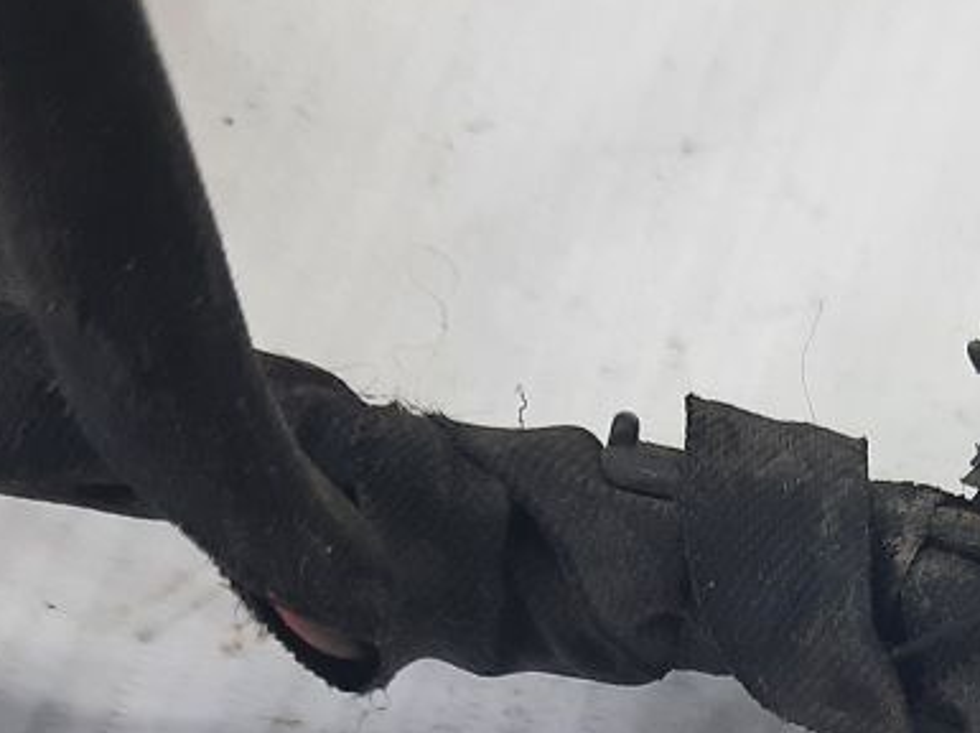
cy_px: 1033
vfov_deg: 17.3
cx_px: 1105
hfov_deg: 23.4
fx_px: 2206
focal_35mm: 78
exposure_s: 1/50
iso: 50
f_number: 2
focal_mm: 4.6
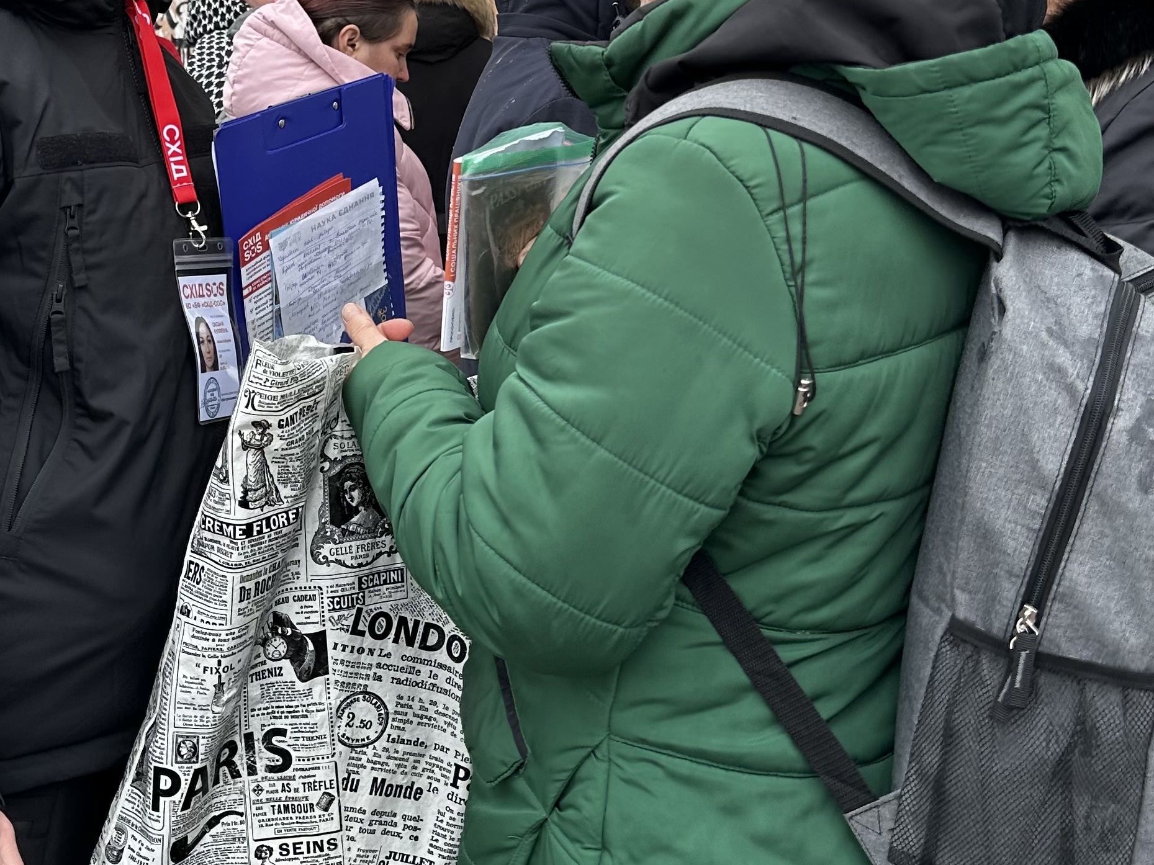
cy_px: 223
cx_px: 446
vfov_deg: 36.0
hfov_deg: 47.5
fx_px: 1300
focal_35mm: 39
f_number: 1.78
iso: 64
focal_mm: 6.86
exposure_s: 1/240
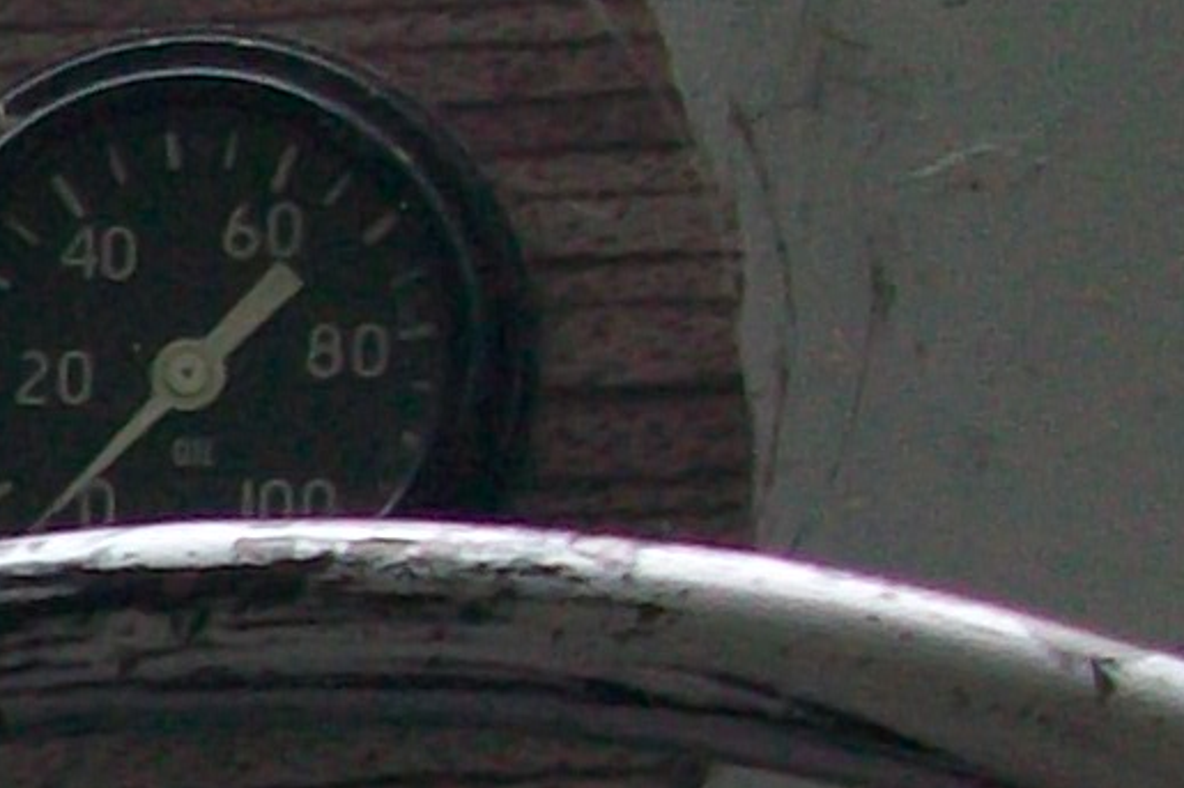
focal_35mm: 237
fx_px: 7792
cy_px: 611
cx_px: -1915
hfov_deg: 7.9
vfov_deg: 5.8
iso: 64
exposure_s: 1/125
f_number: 2.8
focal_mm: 5.7
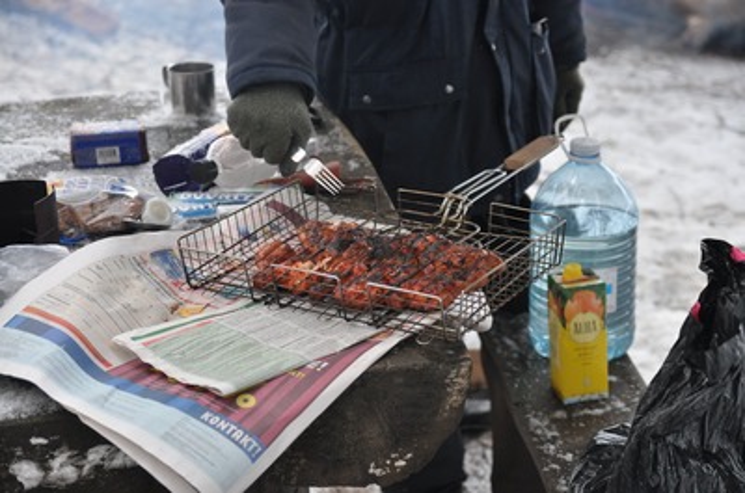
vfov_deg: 18.1
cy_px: 246
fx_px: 1549
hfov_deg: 27.0
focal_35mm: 75
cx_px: 372
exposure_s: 1/60
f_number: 2.8
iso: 400
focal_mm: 50
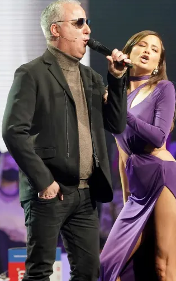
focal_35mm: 392
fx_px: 3008
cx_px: 160
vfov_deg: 5.4
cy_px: 141
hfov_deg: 3.3
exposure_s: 1/250
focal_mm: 170
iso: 1600
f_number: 2.8
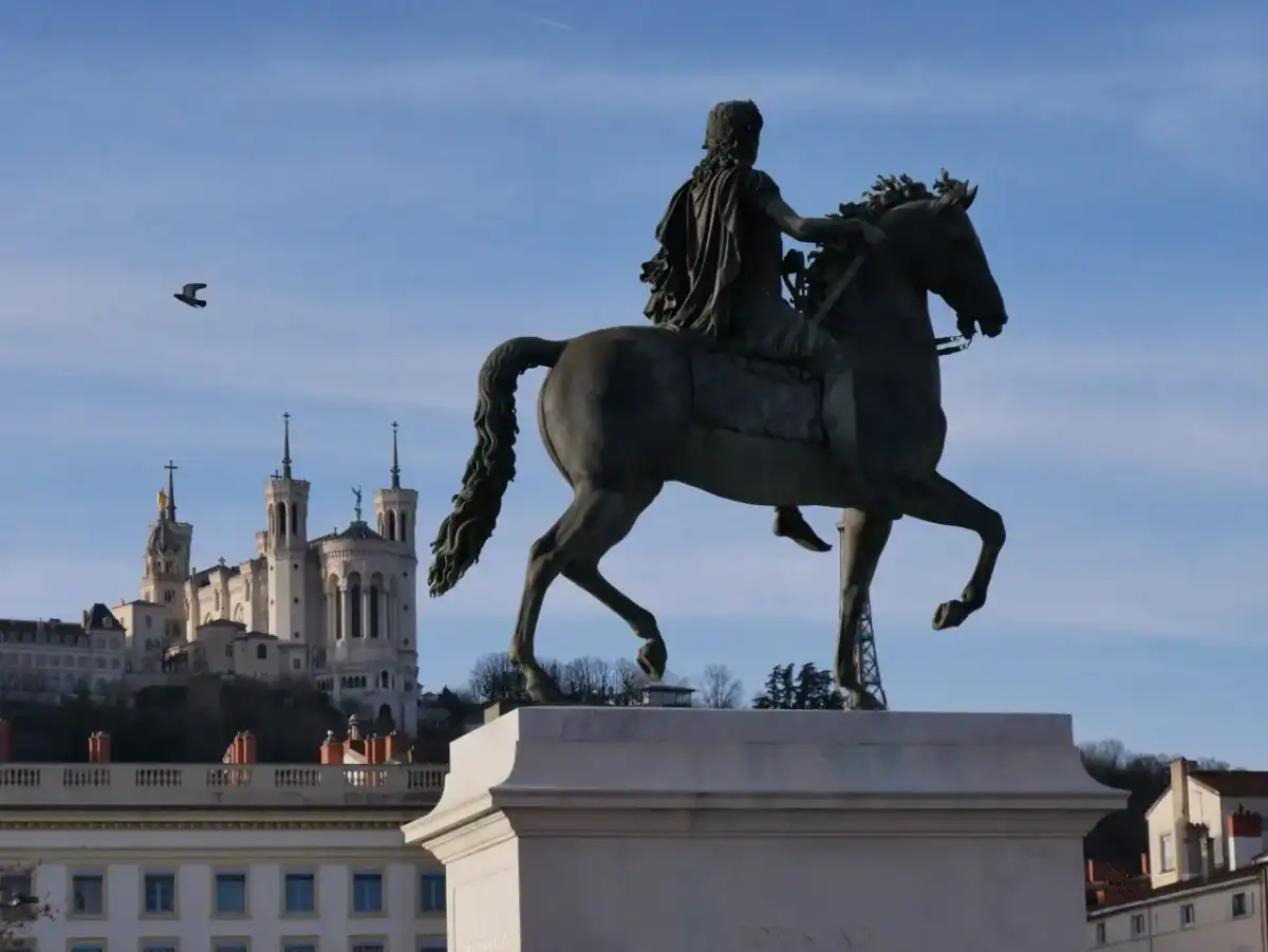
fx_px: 4031
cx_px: 634
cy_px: 476
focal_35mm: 110
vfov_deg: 13.5
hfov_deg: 17.9
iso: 800
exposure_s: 1/2000
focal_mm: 55
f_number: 8
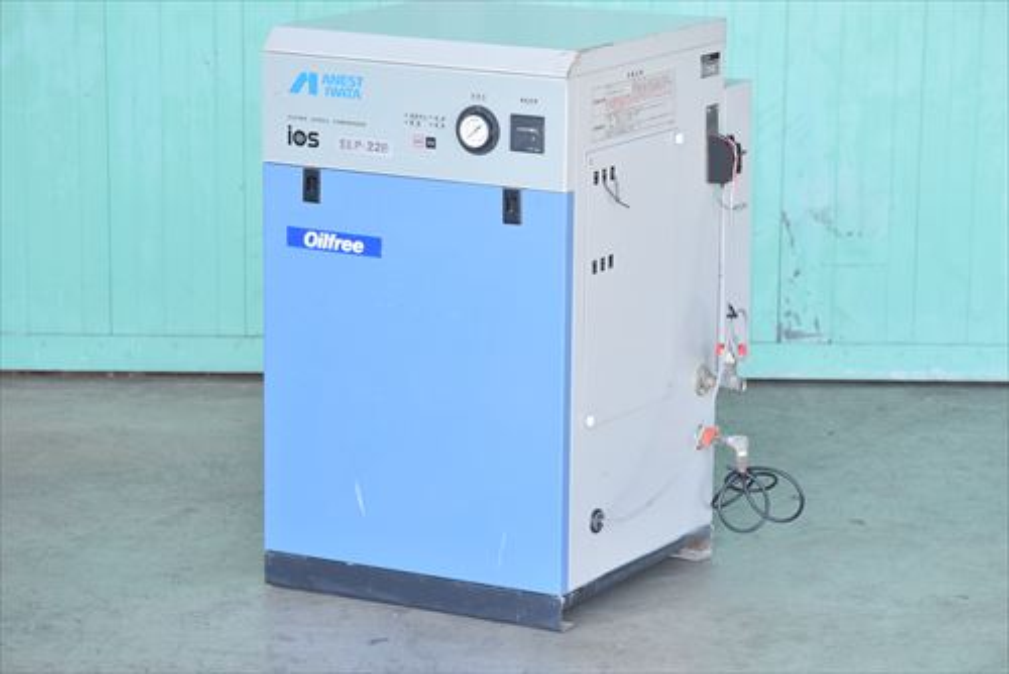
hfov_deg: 17.1
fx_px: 3365
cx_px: 504
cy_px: 337
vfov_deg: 11.4
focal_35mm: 120
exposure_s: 1/500
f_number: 6.3
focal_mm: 80
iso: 1250
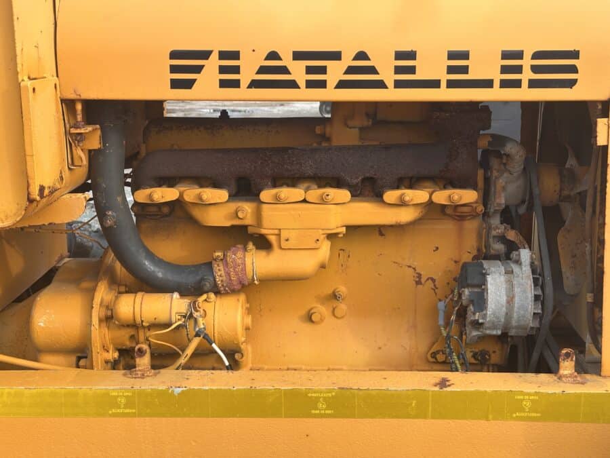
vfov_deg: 30.3
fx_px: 846
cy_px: 229
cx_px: 305
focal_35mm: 48
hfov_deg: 39.7
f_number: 1.78
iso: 64
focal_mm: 6.86
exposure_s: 1/615
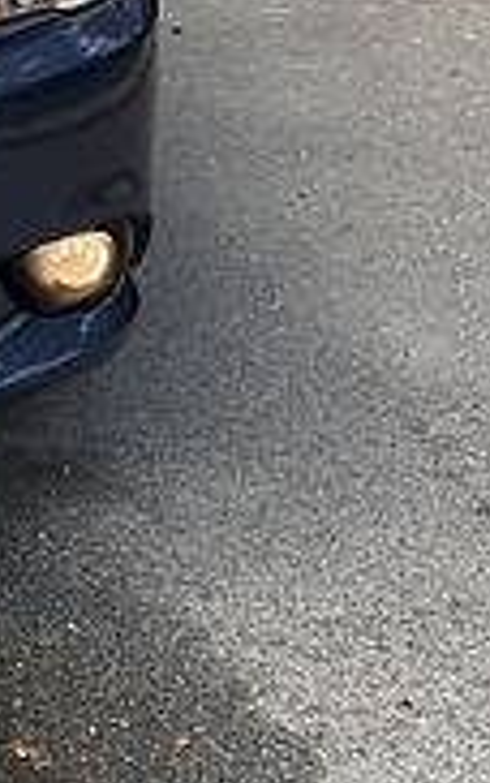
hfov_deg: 12.7
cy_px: 30
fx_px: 1941
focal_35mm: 91
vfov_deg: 22.1
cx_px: -469
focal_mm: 4.2
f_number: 1.8
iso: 25
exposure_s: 1/1032
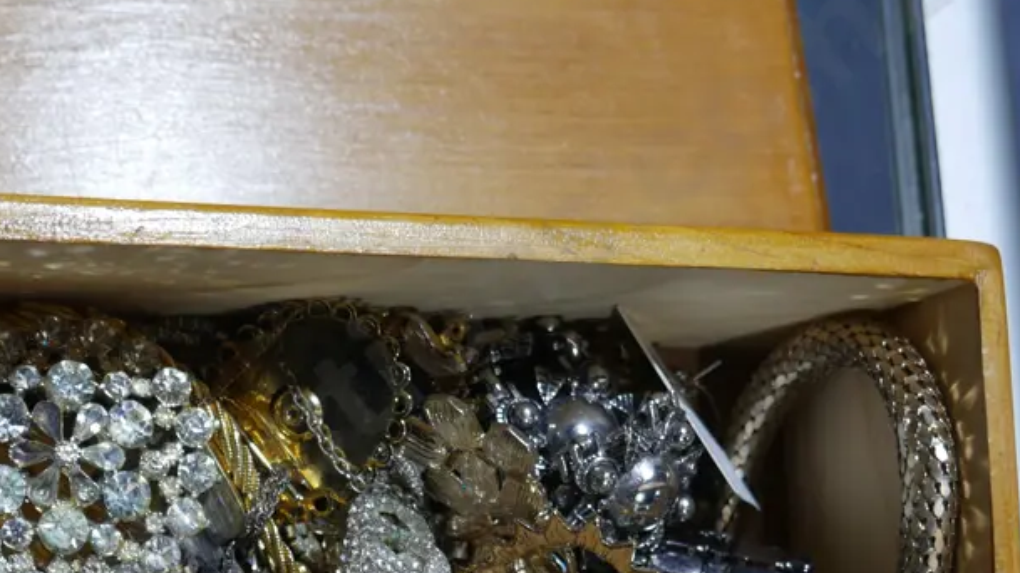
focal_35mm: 77
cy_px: 485
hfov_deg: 27.1
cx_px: 245
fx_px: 2082
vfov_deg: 15.5
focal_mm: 21
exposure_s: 1/60
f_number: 4.6
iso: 250
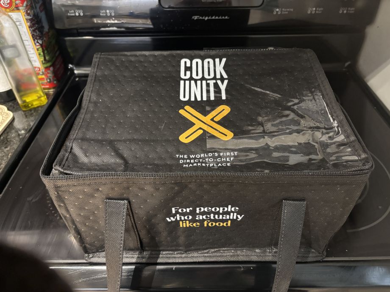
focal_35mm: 26
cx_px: 195
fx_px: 293
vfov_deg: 53.1
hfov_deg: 67.3
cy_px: 146
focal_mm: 5.96
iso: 640
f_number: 1.6
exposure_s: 1/30
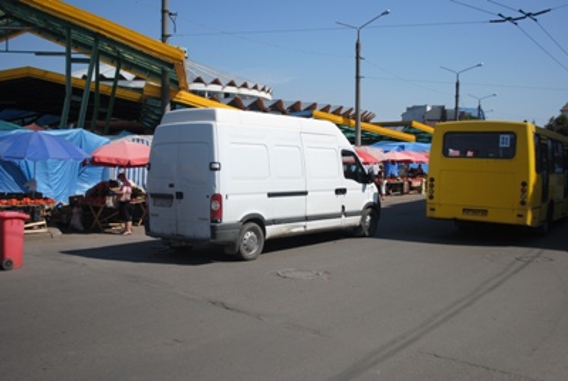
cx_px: 284
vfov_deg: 37.0
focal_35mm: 36
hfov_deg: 53.1
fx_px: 569
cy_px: 190
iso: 100
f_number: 4
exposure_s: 1/1250
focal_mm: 24
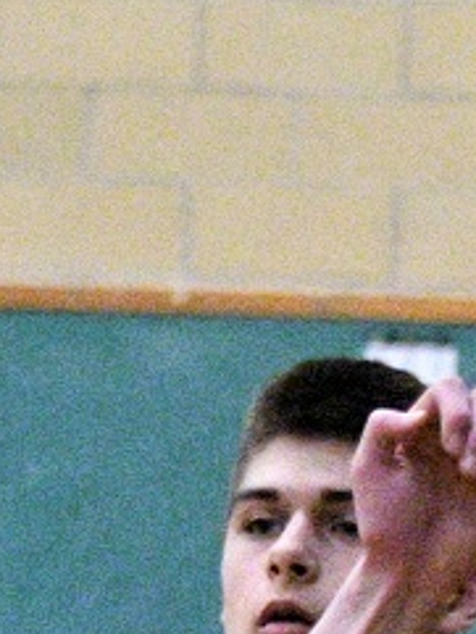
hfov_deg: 3.9
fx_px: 6906
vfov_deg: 5.2
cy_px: 683
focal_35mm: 377
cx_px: -680
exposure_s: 1/1000
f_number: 2.8
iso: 18000
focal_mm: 70
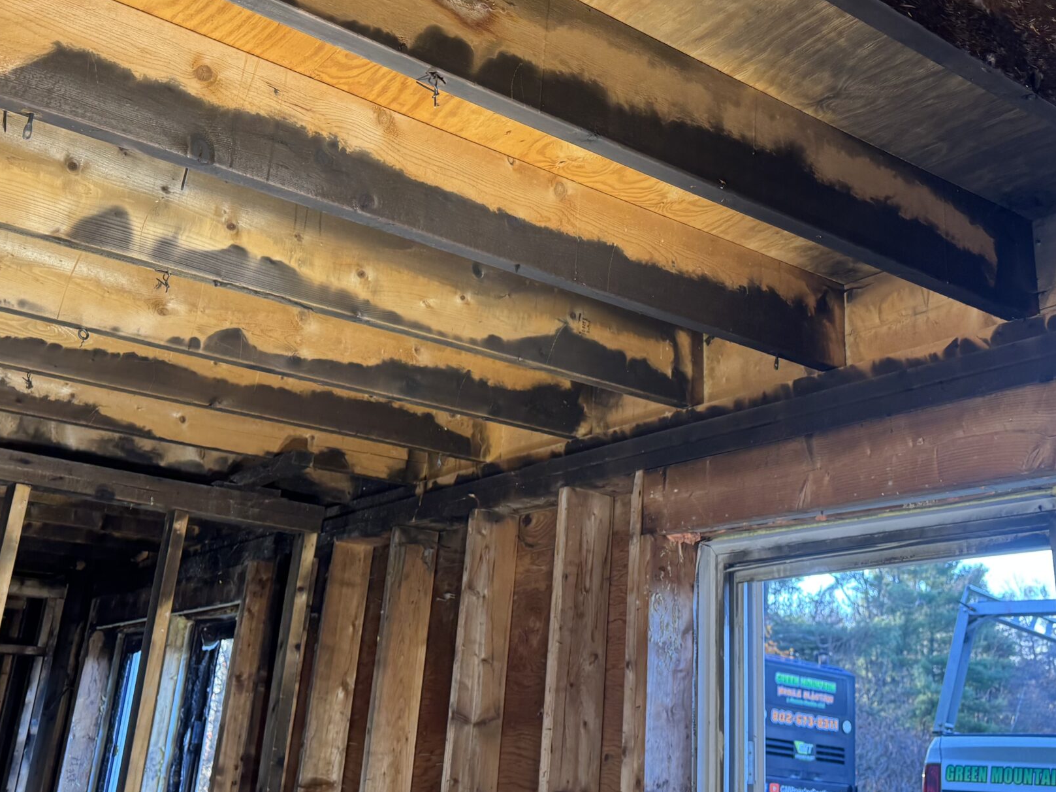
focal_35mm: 38
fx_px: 1159
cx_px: 597
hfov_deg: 48.8
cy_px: 289
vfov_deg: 37.5
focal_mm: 6.76
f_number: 1.78
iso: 160
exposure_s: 1/120
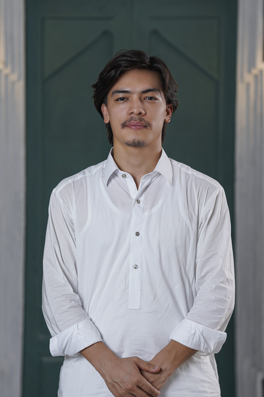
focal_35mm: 85
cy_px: 198
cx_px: 132
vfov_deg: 23.9
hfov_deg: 16.1
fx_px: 935
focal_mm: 85
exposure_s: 1/125
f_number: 2.5
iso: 160
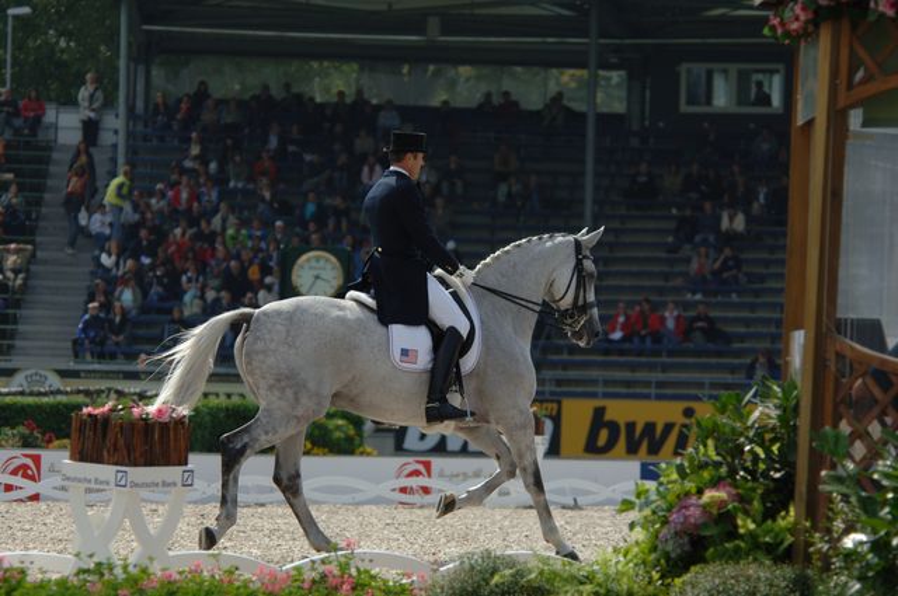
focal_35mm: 248
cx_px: 449
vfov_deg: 5.5
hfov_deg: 8.3
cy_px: 298
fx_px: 6166
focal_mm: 165
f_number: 5
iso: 200
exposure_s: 1/1500
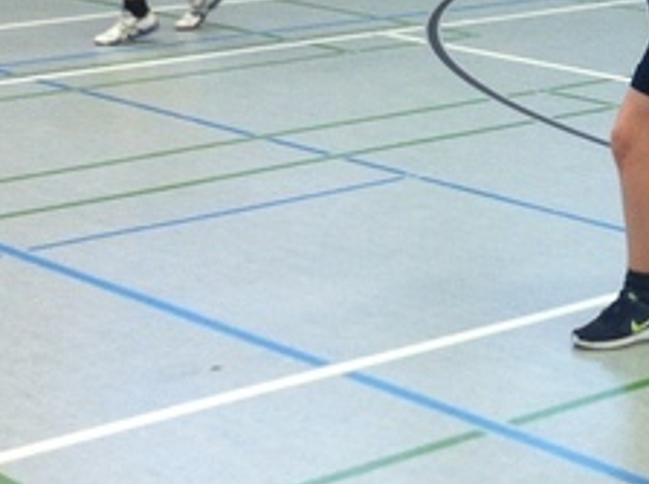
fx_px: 2339
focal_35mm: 125
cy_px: 101
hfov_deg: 15.7
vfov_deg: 11.8
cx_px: 545
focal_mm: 3.85
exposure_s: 1/15
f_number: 2.8
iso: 80
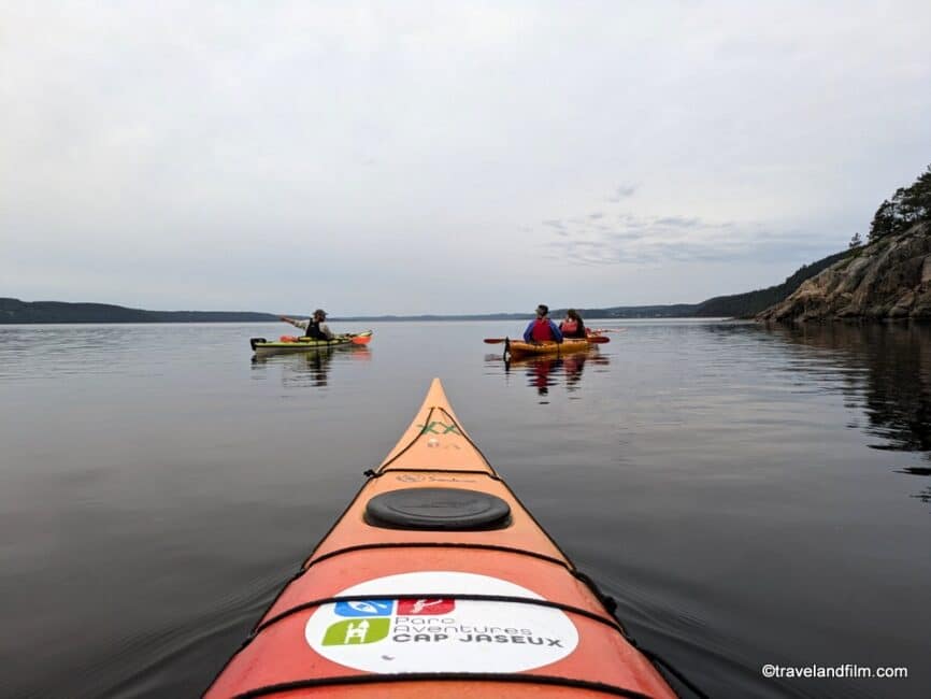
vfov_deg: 54.9
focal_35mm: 25
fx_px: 673
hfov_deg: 69.4
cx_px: 466
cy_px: 350
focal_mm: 5.43
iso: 75
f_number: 1.89
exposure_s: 1/120
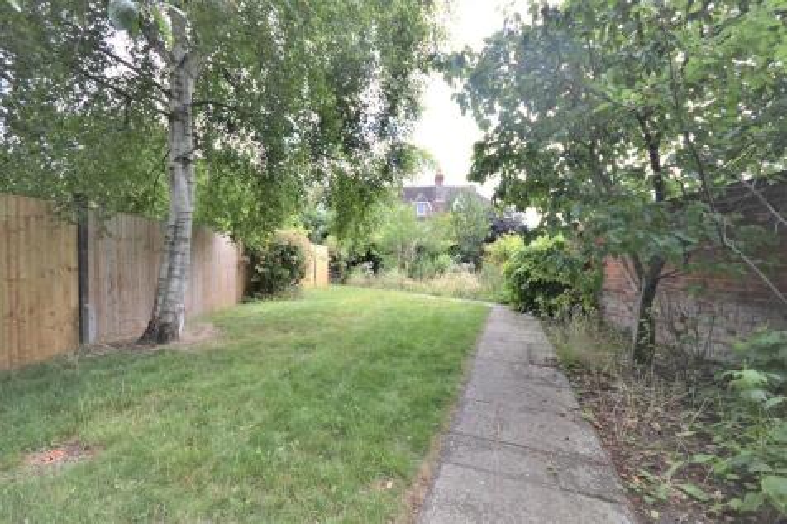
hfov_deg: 100.4
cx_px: 394
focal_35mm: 15
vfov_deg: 77.3
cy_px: 262
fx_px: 328
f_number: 5.6
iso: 140
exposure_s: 1/125
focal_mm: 10
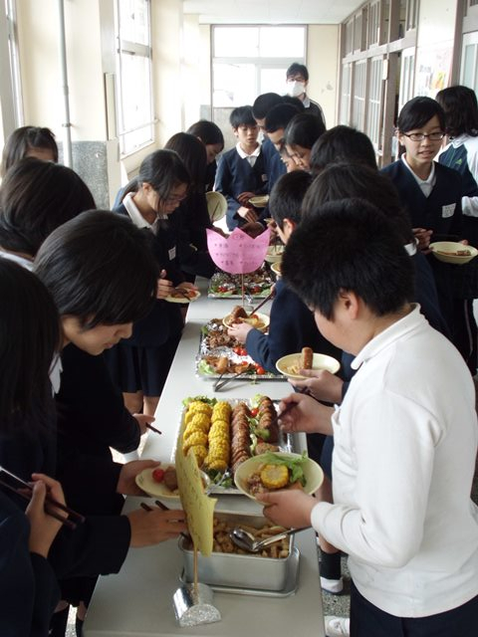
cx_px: 239
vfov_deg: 49.0
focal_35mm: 38
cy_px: 318
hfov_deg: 37.7
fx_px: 700
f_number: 3.9
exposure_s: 1/80
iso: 200
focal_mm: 6.9
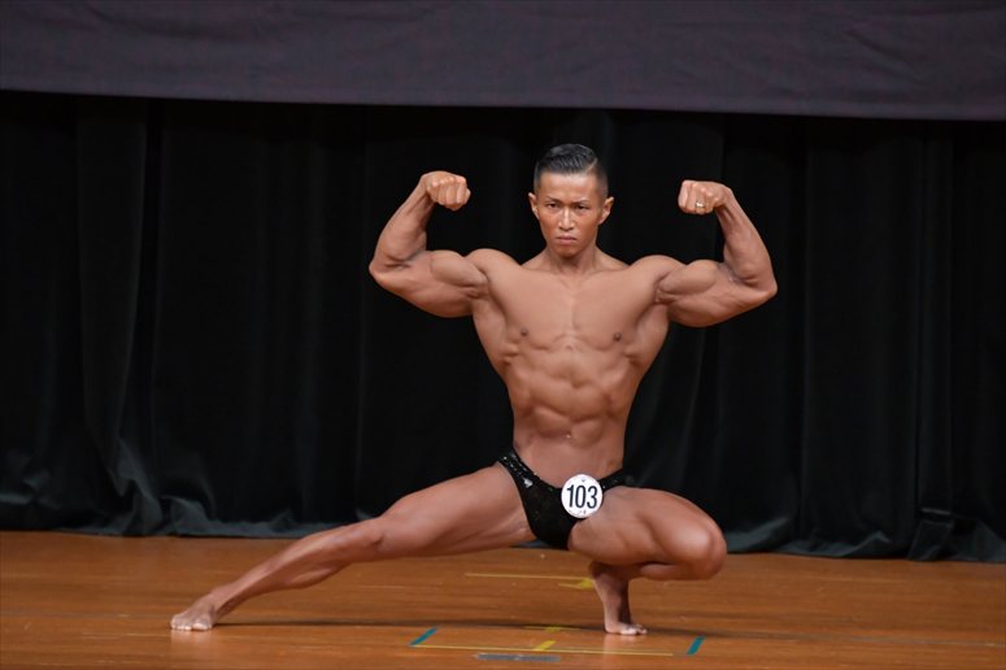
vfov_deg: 3.1
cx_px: 503
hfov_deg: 4.6
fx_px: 12569
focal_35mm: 450
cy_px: 335
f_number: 5.6
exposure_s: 1/400
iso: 4000
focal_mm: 300
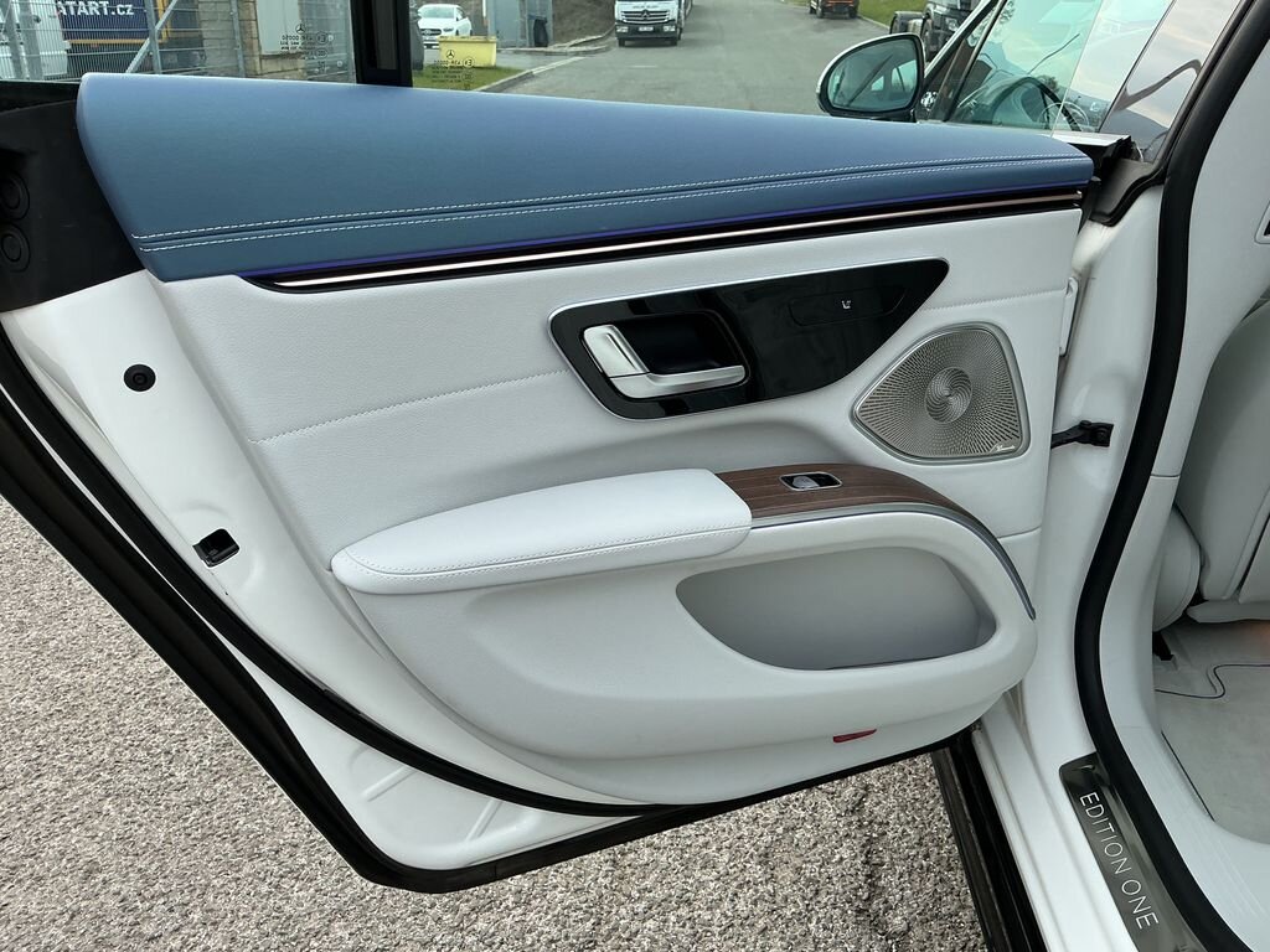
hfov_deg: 61.7
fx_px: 1064
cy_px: 476
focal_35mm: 29
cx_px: 635
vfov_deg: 48.2
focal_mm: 3
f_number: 1.8
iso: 25
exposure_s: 1/450
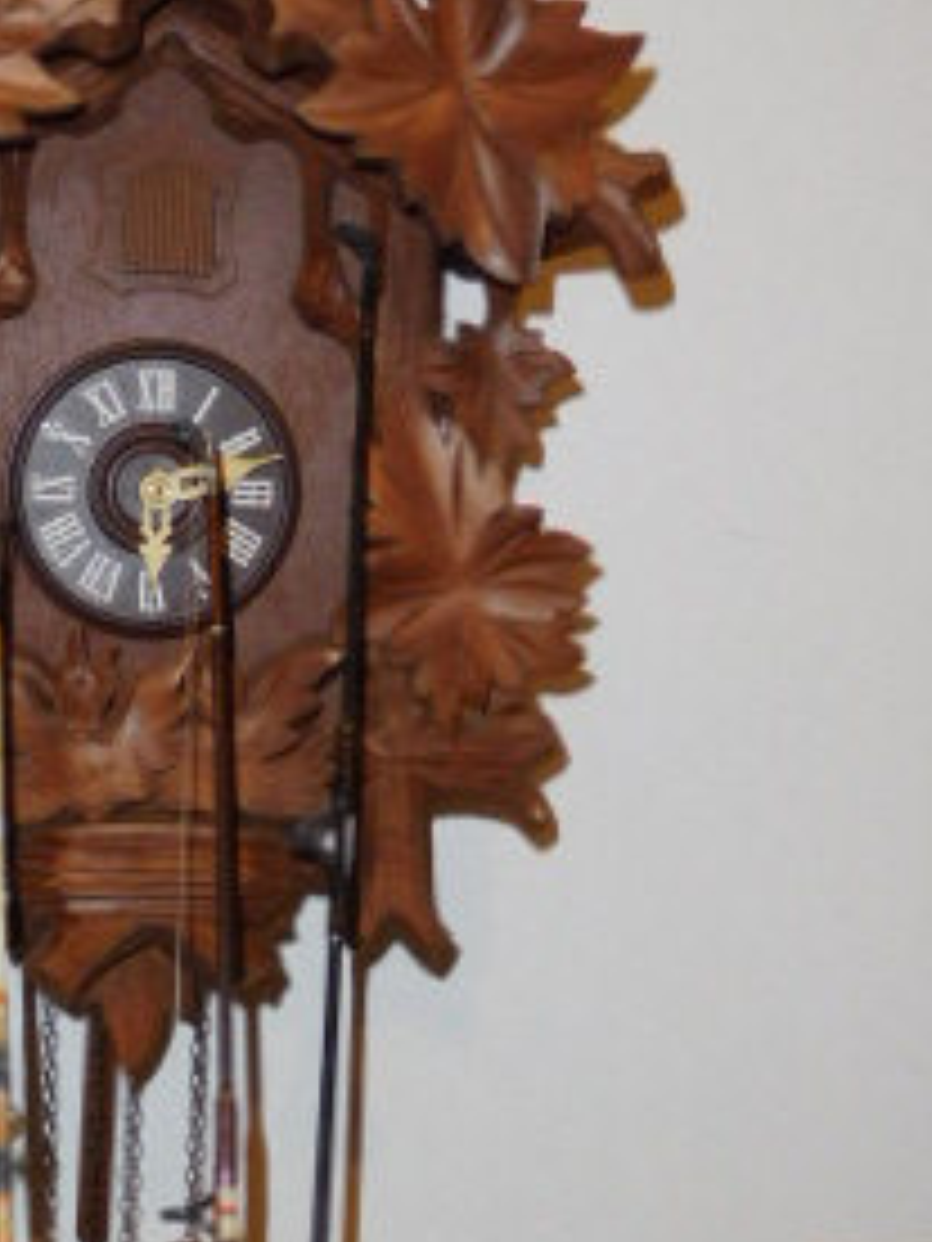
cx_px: 176
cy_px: 392
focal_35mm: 58
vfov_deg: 32.9
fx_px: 2082
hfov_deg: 24.8
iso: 200
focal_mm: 4.5
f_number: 3.4
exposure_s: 1/30
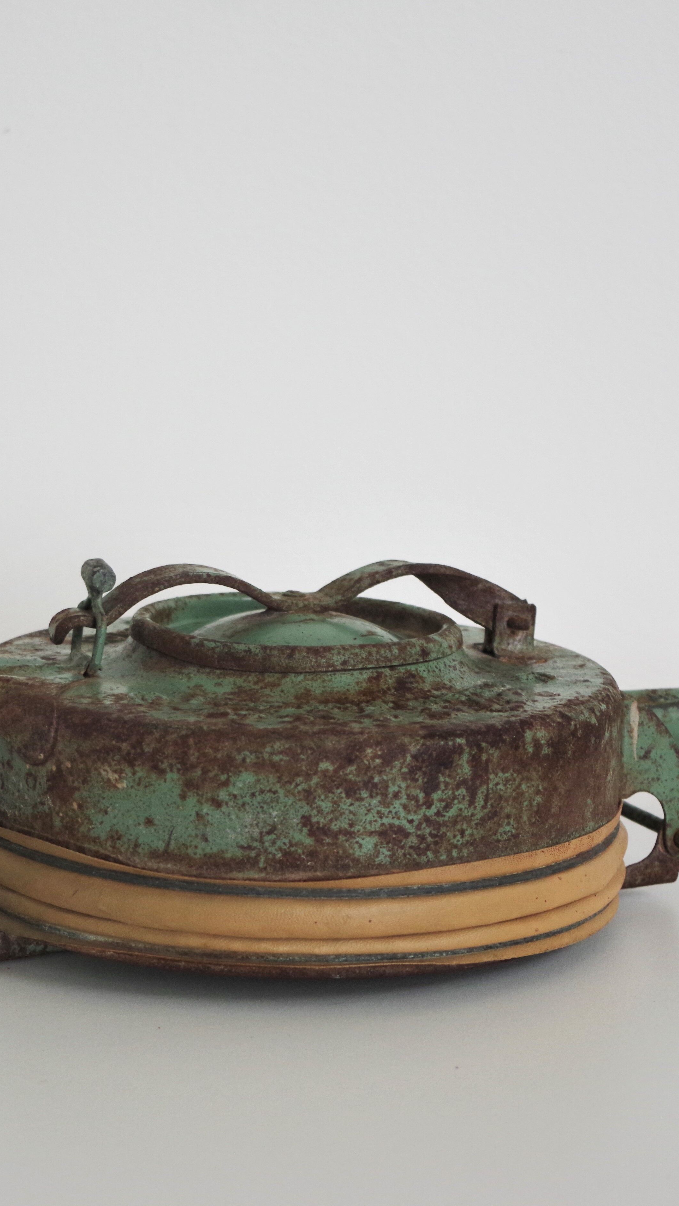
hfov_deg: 16.5
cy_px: 601
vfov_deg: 29.0
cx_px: 297
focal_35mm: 73
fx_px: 2336
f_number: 4
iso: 800
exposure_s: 1/125
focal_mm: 30.63
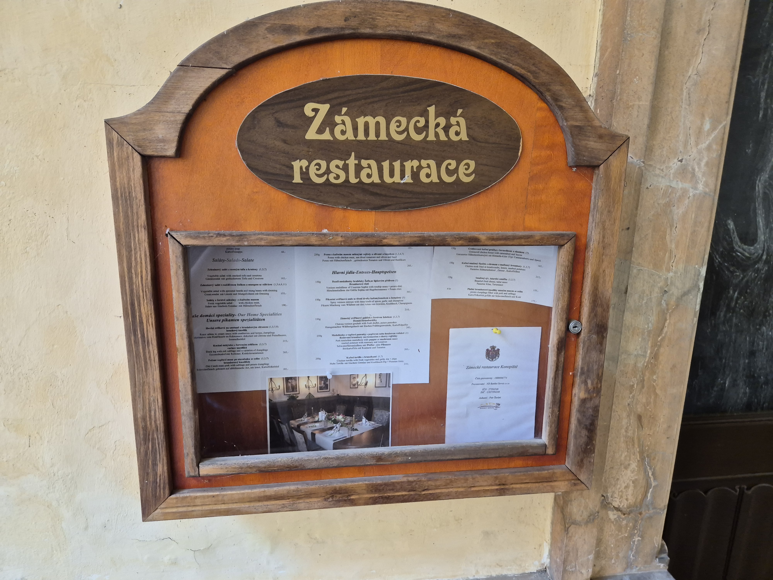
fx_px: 514
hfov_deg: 73.9
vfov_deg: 58.9
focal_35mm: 23
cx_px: 386
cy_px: 290
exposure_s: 1/180
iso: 200
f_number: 1.8
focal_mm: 5.4
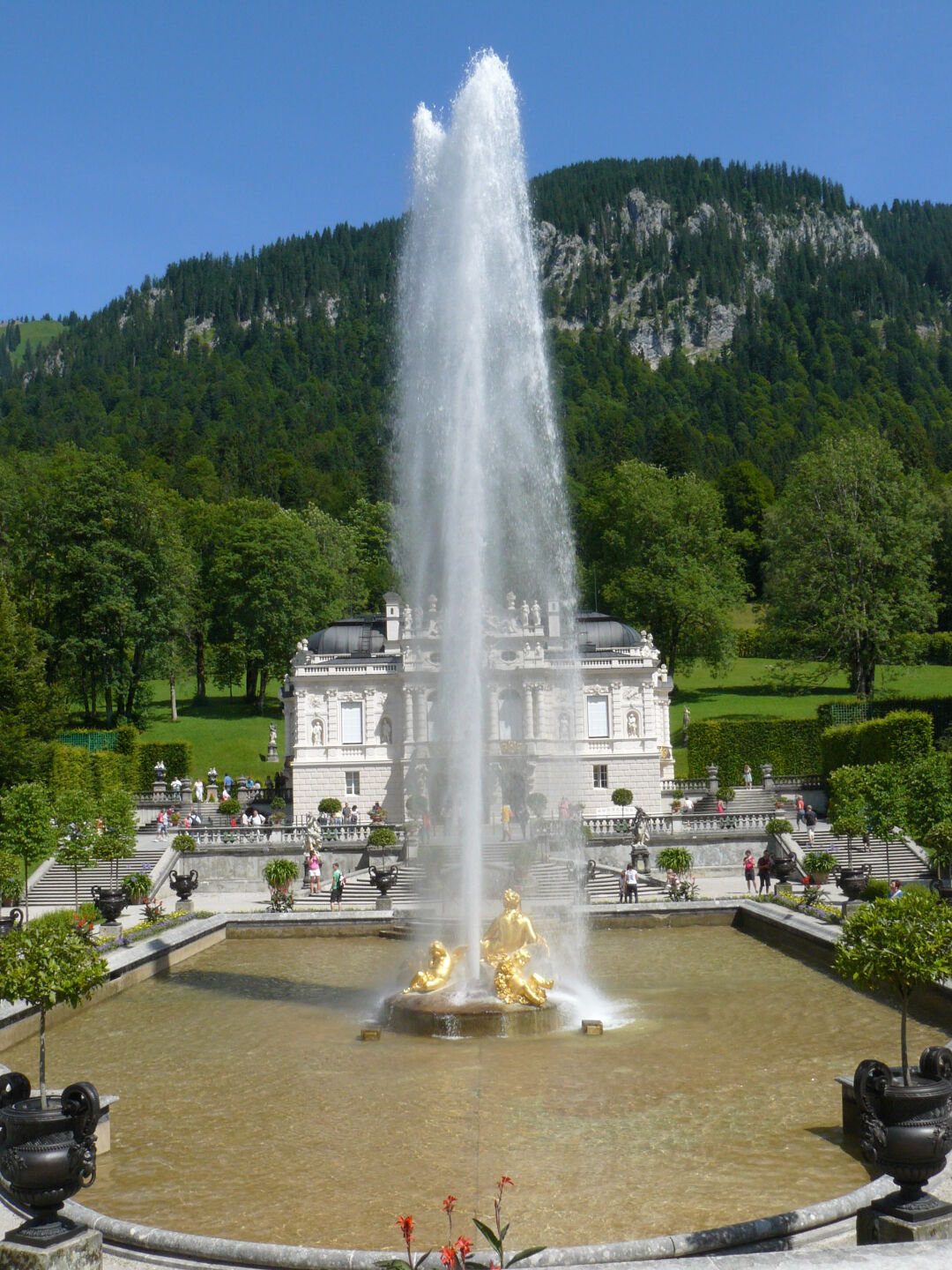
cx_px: 476
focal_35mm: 36
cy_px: 635
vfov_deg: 51.4
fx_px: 1320
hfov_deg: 39.7
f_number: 8
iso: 100
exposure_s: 1/200
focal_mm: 6
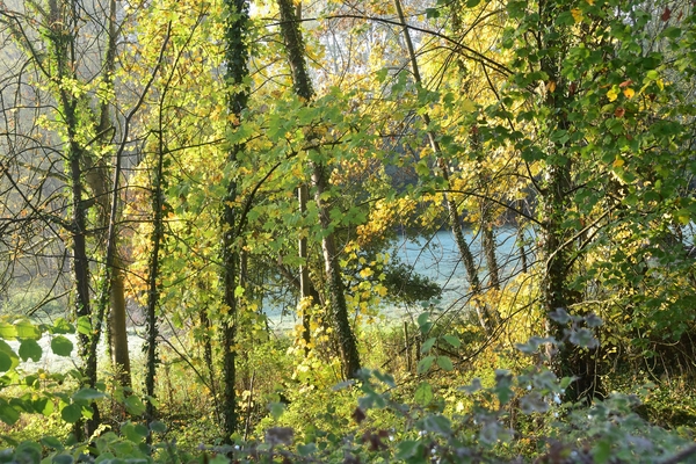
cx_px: 348
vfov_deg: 23.8
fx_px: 1102
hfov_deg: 35.1
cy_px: 232
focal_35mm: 57
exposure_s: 1/50
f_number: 10
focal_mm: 38
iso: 400
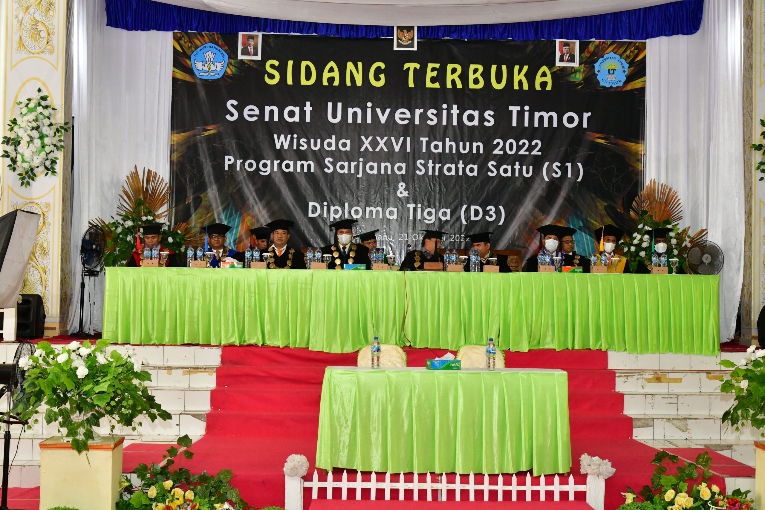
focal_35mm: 50
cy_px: 255
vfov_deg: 27.0
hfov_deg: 39.6
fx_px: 1062
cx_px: 382
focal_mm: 50
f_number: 11
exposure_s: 1/60
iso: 5000
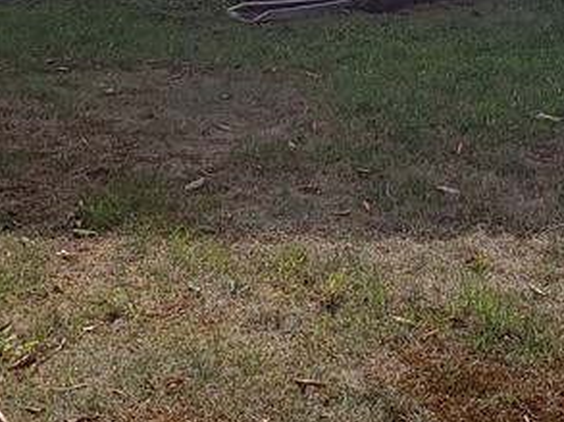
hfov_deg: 21.5
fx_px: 1481
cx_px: 352
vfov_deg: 15.1
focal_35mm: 91
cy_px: -189
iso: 50
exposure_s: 1/854
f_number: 2.4
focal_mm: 4.3
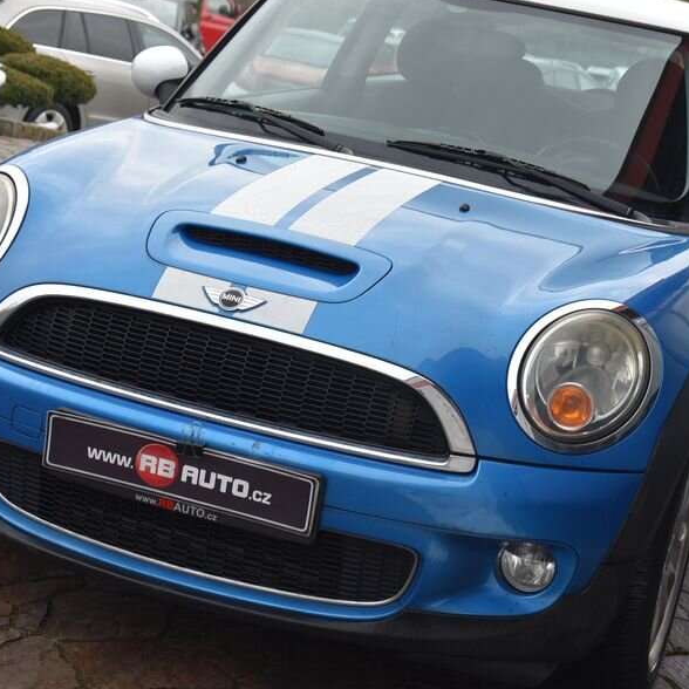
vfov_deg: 23.4
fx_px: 1666
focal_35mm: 74
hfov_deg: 23.3
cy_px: 340
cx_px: 403
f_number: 7.1
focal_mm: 50
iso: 500
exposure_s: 1/200
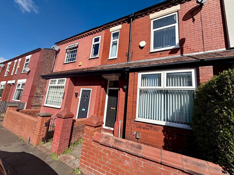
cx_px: 117
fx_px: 95
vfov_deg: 85.7
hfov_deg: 102.1
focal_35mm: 14
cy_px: 88
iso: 20
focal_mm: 2.22
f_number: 2.2
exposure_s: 1/1087
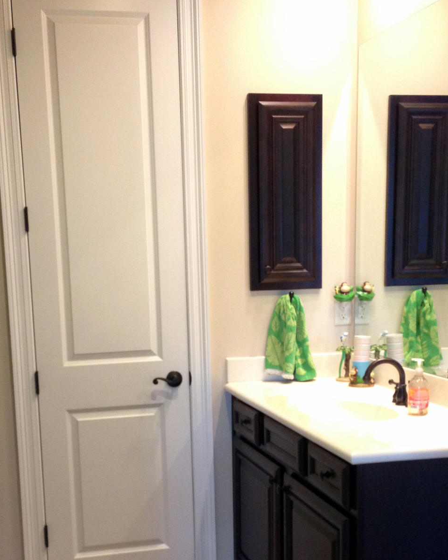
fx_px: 895
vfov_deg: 34.3
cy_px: 385
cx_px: 200
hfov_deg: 28.1
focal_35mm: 54
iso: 200
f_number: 2.4
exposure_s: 1/20
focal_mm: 4.12
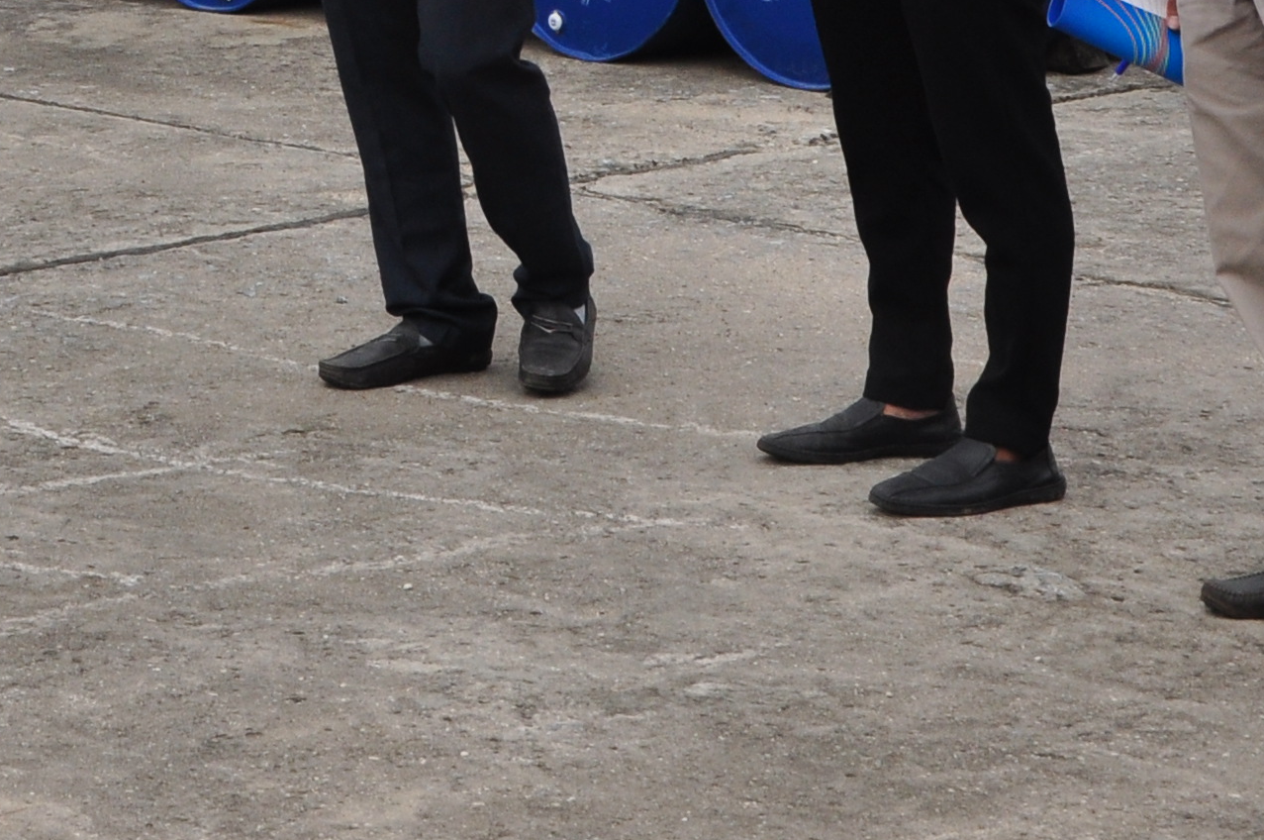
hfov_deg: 14.2
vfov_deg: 9.4
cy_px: -450
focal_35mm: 141
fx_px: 4944
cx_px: -126
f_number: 14
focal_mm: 28
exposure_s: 1/200
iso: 320
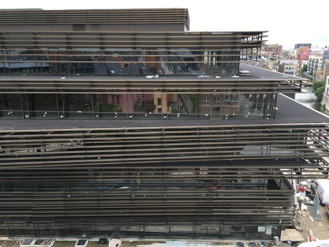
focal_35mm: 29
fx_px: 276
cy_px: 124
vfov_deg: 48.2
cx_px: 164
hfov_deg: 61.7
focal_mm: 4.15
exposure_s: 1/165
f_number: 2.2
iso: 25
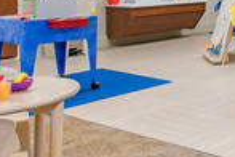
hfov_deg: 23.3
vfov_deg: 21.5
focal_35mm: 59
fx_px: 385
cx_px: 392
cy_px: -25
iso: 200
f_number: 11
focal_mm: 14
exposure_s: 1/1.67
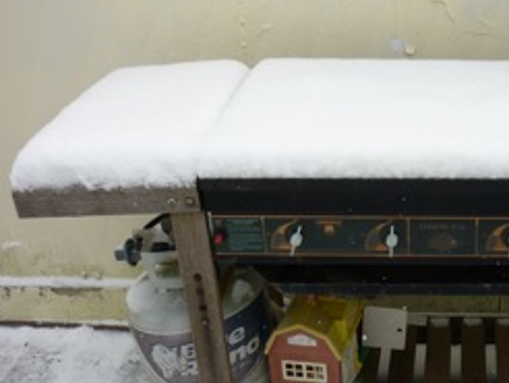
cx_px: 453
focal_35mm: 59
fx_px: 868
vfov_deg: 24.8
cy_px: 248
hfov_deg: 31.2
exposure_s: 1/500
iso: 80
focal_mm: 5.5
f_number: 2.8
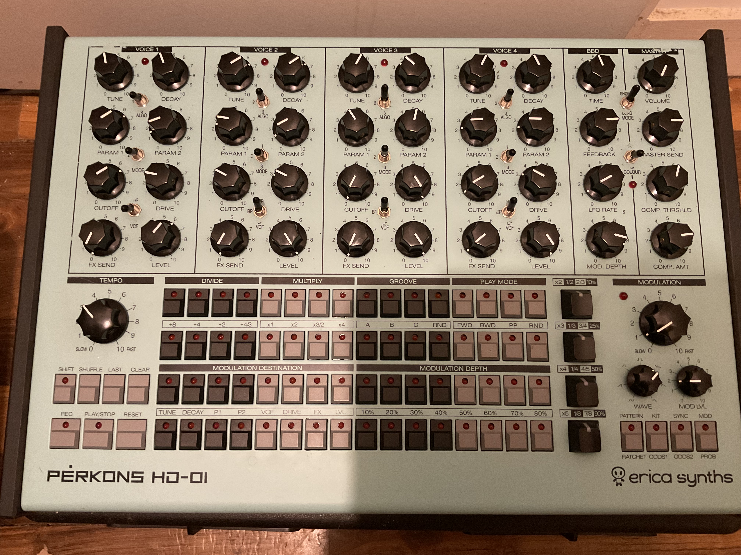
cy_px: 278
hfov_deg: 61.7
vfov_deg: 48.2
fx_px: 621
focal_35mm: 29
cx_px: 370
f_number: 1.8
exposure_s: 1/30
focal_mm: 3
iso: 320
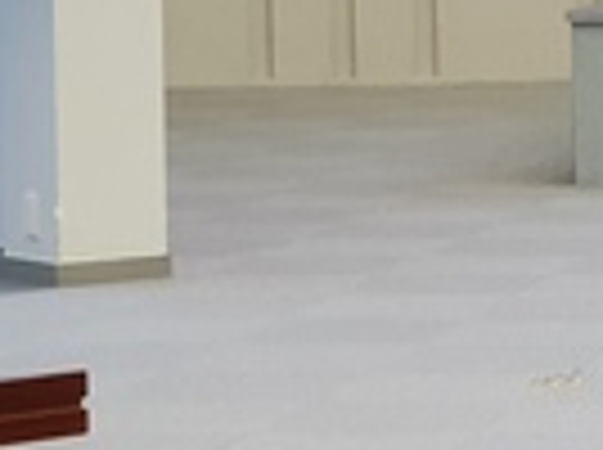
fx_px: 4330
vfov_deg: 5.9
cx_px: 932
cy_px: -54
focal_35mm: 249
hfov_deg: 7.8
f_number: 2.4
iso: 200
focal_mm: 6
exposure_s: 1/33
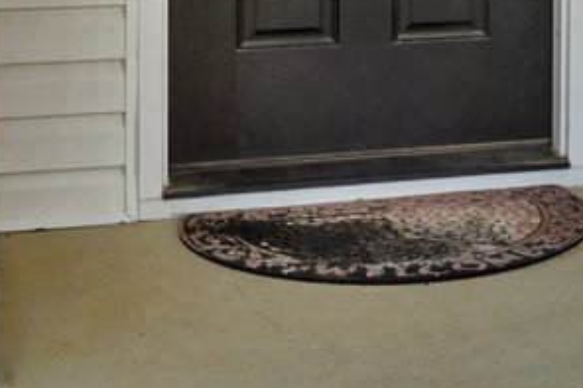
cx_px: 618
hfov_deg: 20.2
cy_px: -403
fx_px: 1570
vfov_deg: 12.3
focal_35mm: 97
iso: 100
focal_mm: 14
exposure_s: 1/160
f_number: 8
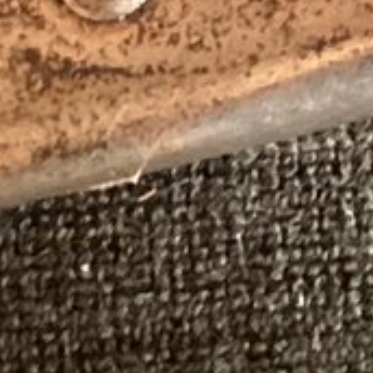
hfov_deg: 7.2
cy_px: -665
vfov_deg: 6.7
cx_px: 489
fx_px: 2938
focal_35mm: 241
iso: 400
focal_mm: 3.3
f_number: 2.4
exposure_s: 1/25
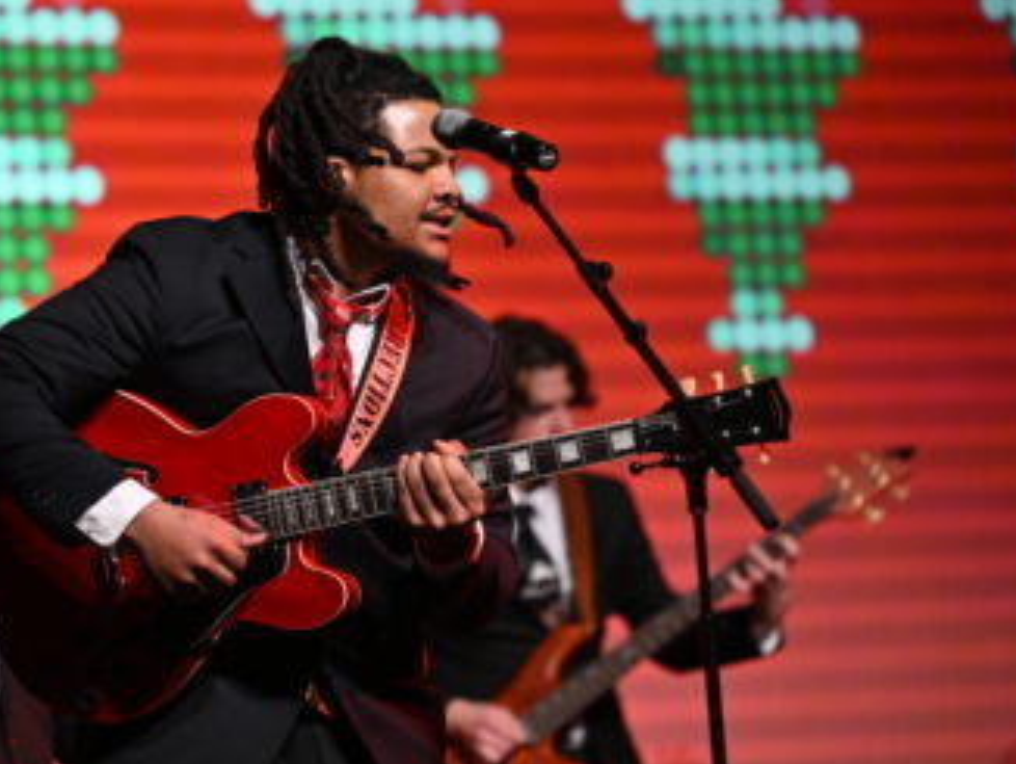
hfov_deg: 9.9
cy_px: 335
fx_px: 5845
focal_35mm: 199
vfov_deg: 7.5
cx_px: 343
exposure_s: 1/200
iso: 1250
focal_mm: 135
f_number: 2.8
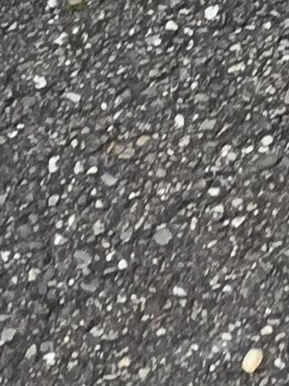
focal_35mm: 228
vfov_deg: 8.3
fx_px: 2539
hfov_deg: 5.9
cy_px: -387
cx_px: 999
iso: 50
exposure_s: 1/100
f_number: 2.2
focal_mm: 4.15
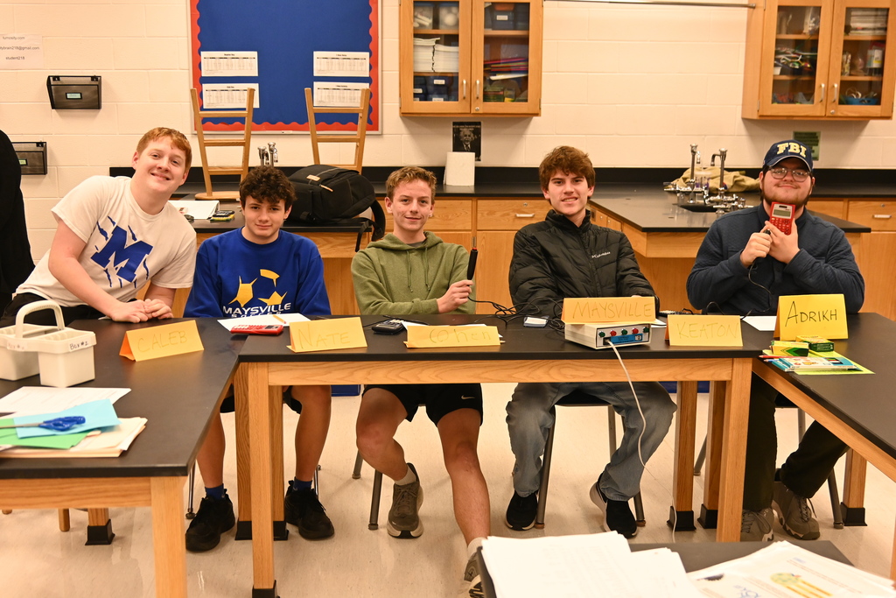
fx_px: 1045
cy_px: 299
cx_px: 448
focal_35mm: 42
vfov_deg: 31.9
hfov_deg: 46.4
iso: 1400
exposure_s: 1/125
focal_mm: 28
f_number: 4
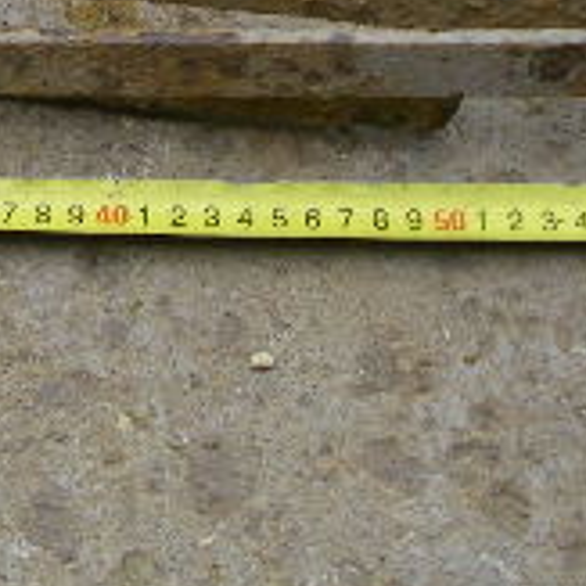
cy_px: -115
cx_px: -133
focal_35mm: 132
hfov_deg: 12.9
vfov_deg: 12.9
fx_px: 2528
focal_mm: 6.3
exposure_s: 1/50
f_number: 3.3
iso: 125
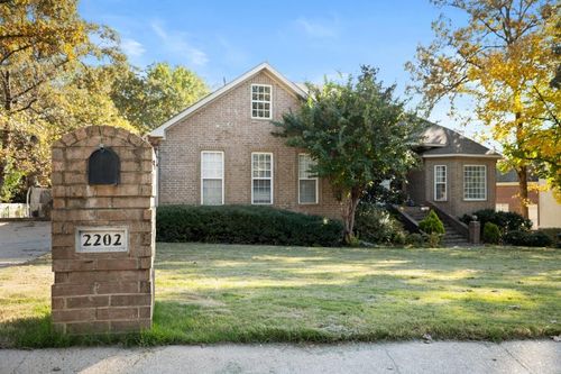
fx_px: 498
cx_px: 280
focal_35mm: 32
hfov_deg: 58.7
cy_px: 187
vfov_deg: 41.1
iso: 125
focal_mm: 32
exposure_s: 1/100
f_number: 4
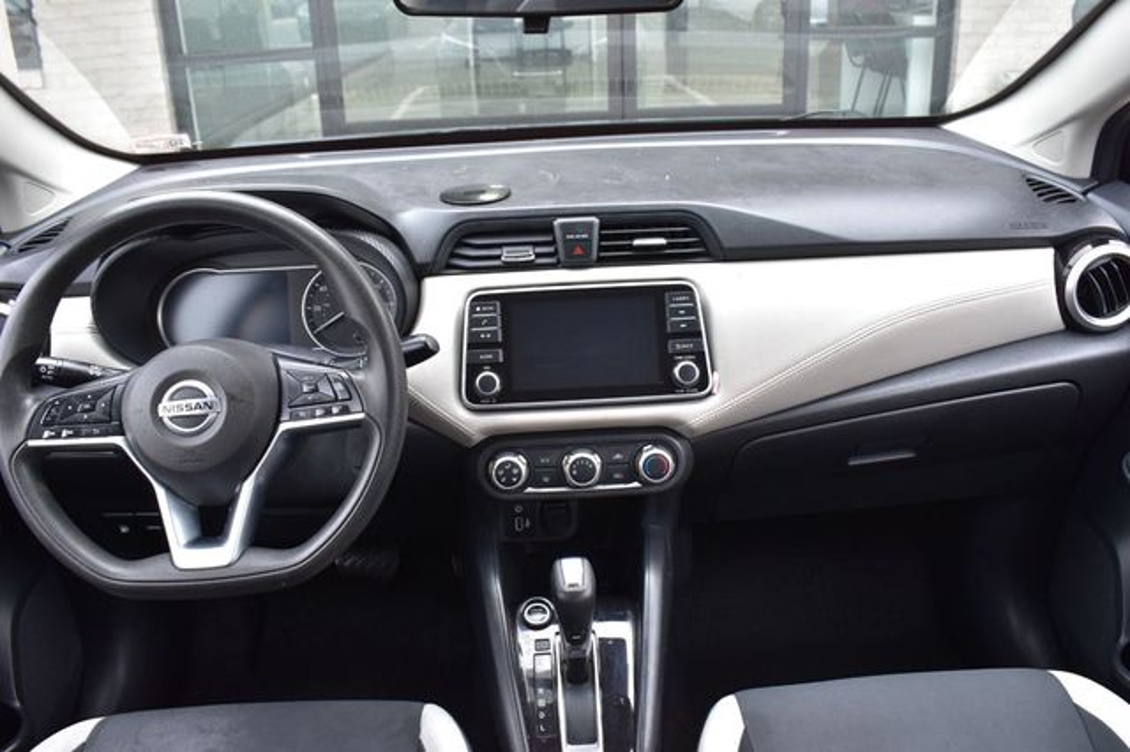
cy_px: 376
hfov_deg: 59.5
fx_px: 988
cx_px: 565
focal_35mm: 32
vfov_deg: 41.7
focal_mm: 21
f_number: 8
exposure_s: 1/50
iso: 400
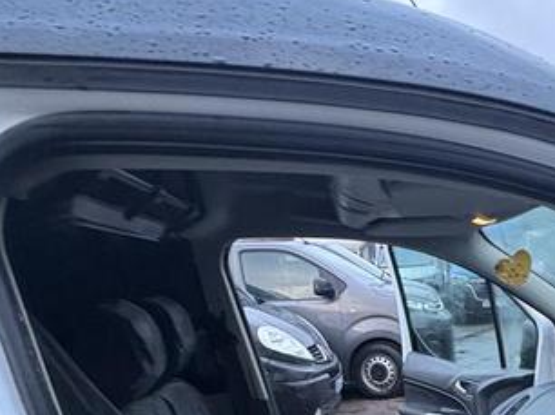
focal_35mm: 41
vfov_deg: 29.4
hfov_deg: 43.5
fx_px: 657
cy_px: 516
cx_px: 450
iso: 400
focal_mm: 2.22
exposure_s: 1/60
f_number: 2.2
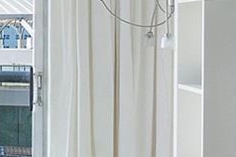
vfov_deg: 13.5
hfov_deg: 12.4
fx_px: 661
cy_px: 54
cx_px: -417
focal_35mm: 101
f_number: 16
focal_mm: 10
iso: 250
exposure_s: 1/60
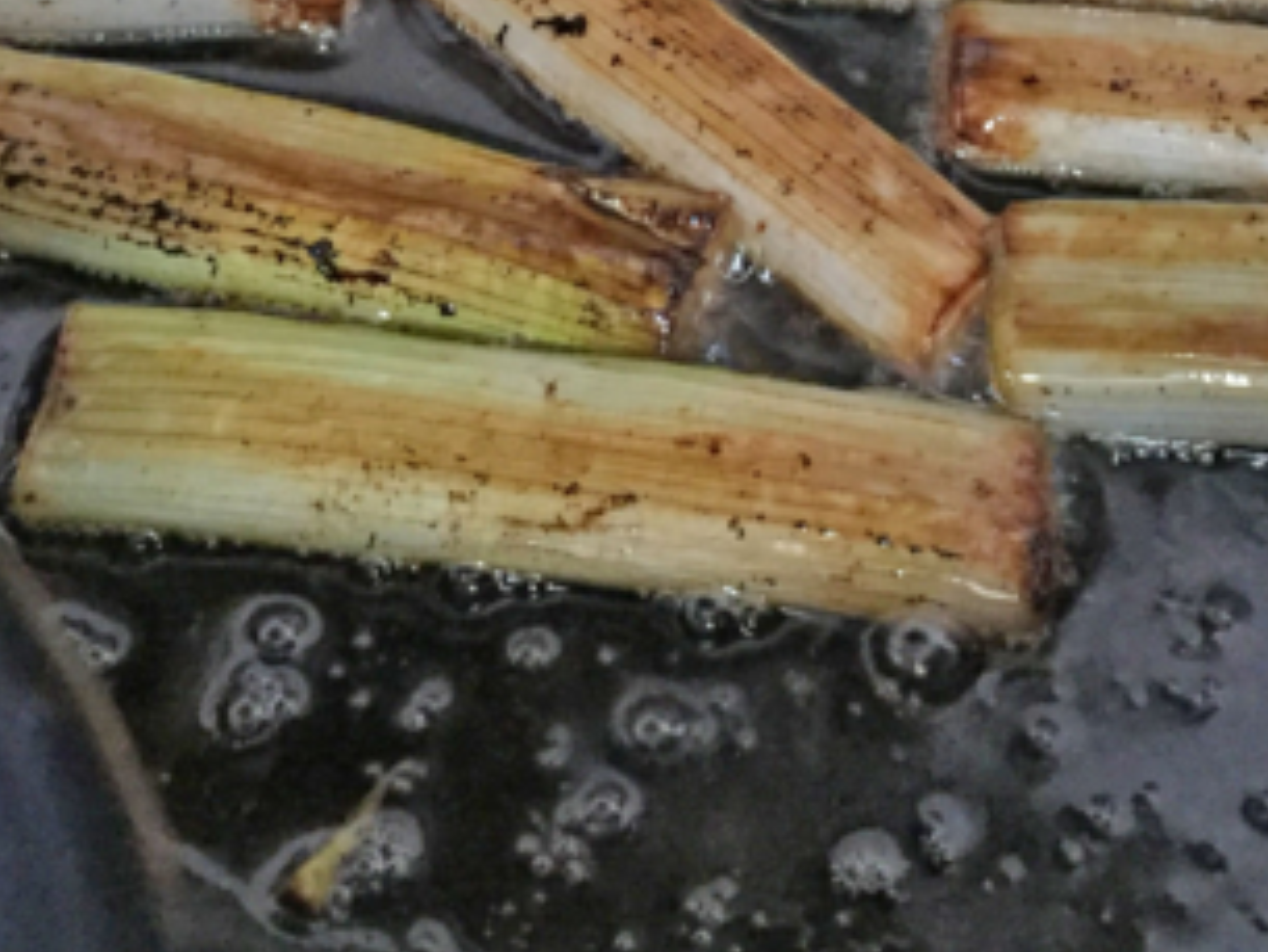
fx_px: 2785
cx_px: 844
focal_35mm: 76
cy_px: -220
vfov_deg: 18.3
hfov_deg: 25.5
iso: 250
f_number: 2.2
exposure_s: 1/17
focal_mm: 4.15
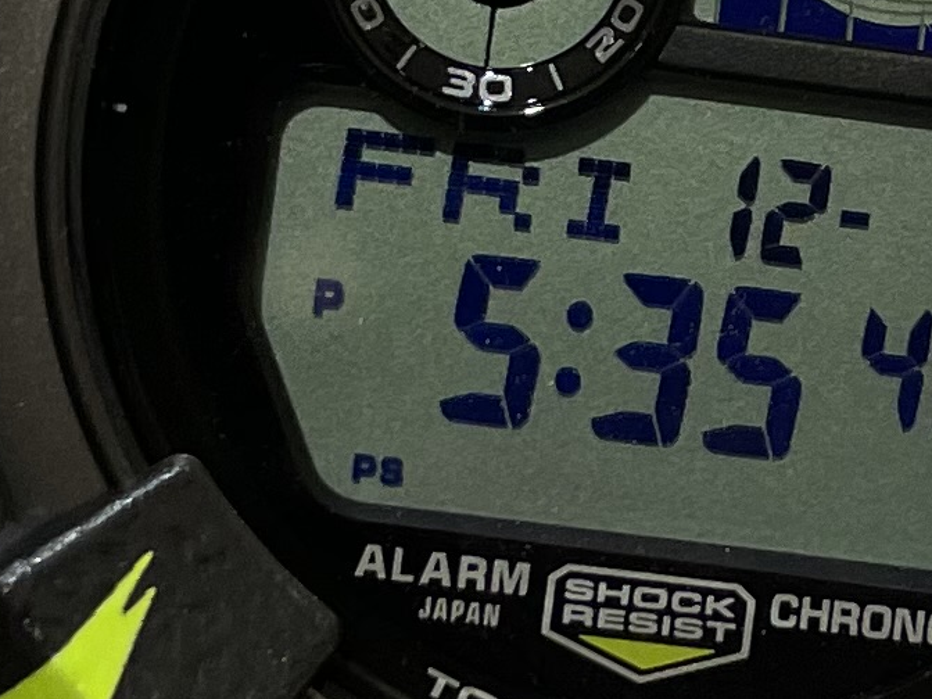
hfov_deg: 12.6
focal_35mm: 156
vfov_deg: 9.5
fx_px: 4200
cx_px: 822
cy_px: 207
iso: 80
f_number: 1.6
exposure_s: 1/100
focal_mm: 4.2
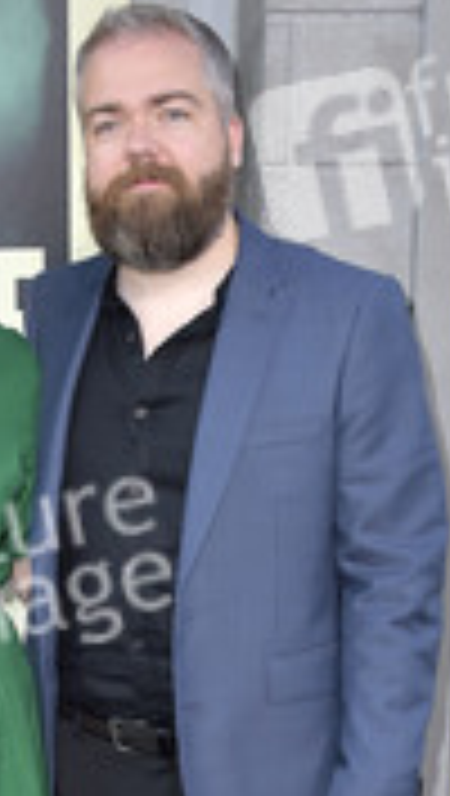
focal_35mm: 104
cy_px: 809
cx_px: 74
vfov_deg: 19.9
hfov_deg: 11.6
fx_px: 2199
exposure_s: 1/250
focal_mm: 44
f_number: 7.1
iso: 320
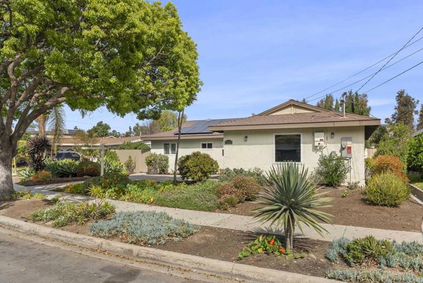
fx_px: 306
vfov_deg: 49.6
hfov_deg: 69.3
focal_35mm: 26
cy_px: 142
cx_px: 212
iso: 500
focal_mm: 26
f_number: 8
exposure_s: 1/500
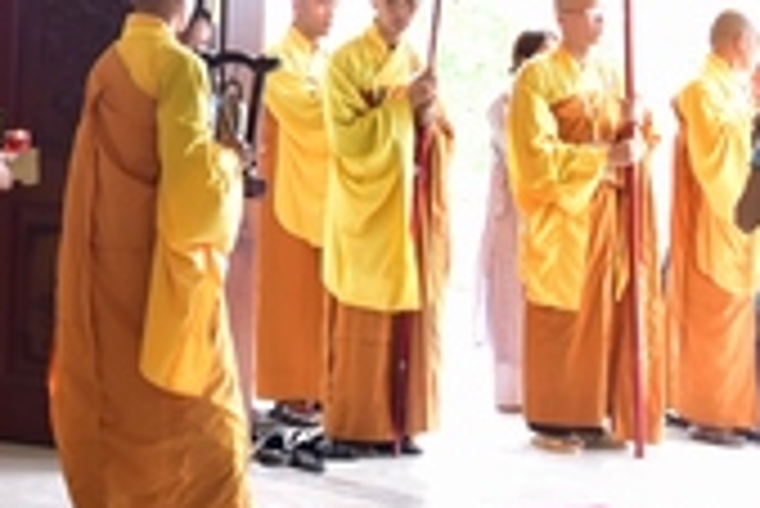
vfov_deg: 11.1
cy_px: 67
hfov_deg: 15.2
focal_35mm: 123
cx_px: -441
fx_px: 2599
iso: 640
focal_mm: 32
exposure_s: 1/80
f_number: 5.6
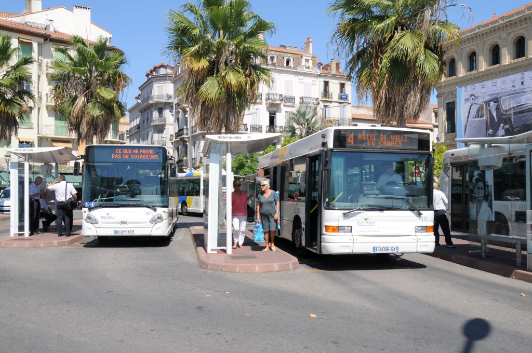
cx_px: 266
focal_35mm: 33
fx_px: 487
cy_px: 176
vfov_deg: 39.9
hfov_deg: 57.3
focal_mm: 22
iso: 200
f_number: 10
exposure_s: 1/400
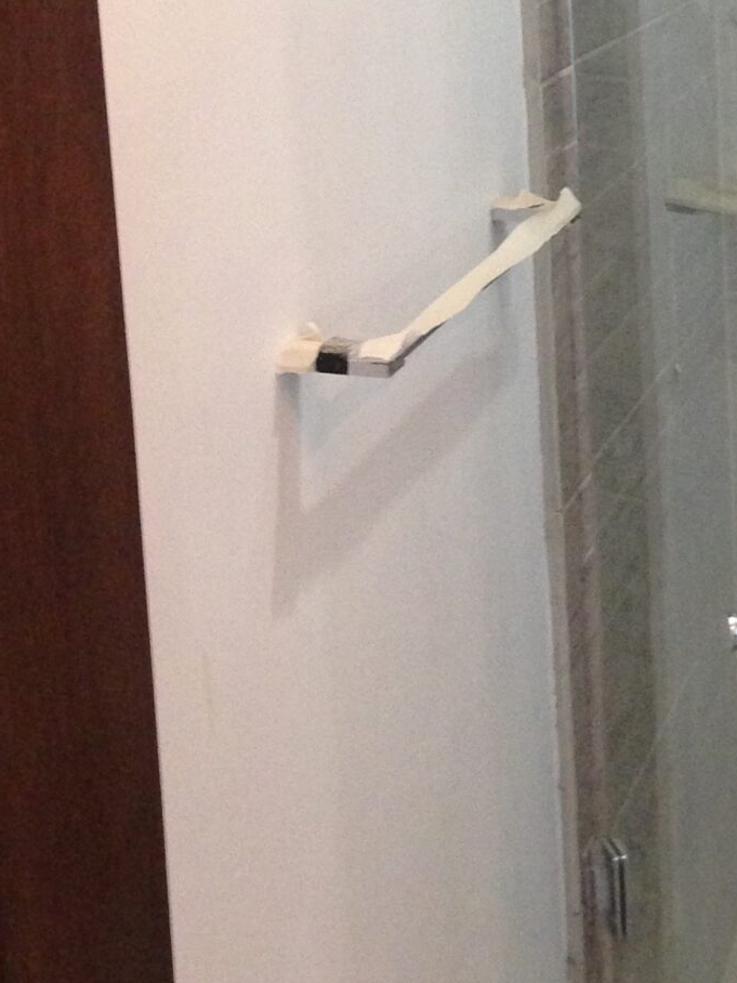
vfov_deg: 21.0
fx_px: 2640
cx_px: 957
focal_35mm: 93
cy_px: 302
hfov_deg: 15.2
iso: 250
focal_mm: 4.12
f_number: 2.4
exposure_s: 1/20
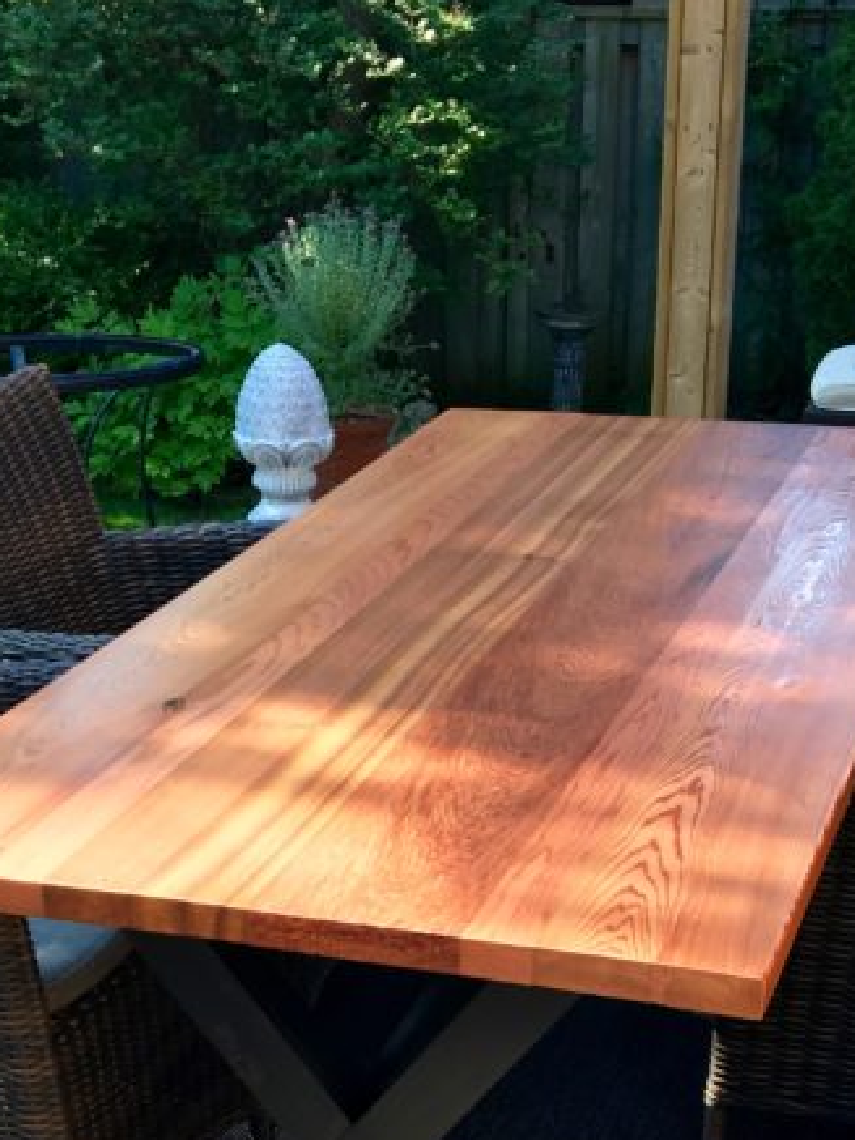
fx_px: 2042
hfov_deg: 23.7
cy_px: 1092
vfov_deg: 29.5
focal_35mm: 62
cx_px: 424
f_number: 2.2
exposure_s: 1/120
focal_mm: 4.15
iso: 25
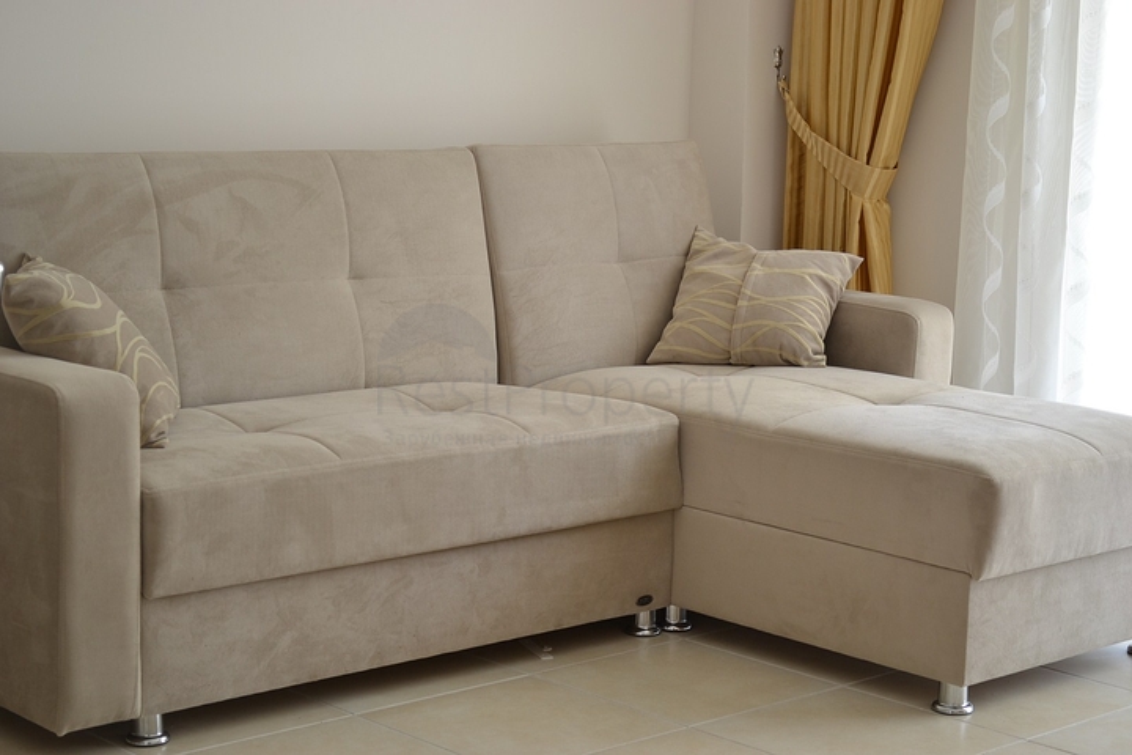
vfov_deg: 20.2
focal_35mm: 68
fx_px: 2122
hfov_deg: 29.9
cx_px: 566
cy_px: 378
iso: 100
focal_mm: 45
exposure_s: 1/10
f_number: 5.3
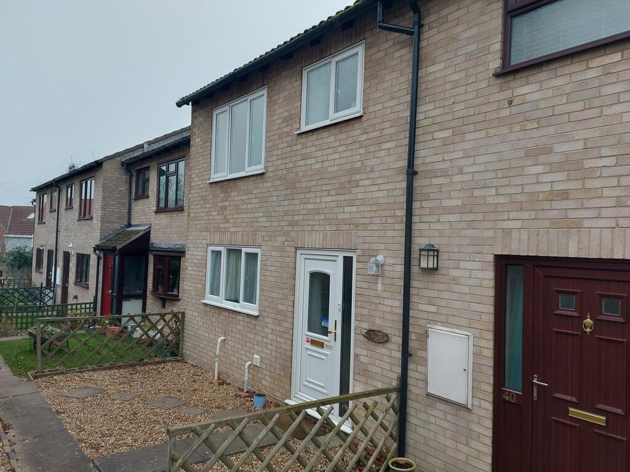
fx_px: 437
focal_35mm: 24
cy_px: 236
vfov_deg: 56.8
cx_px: 315
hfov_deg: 71.6
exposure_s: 1/50
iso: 32
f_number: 1.8
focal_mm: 5.23
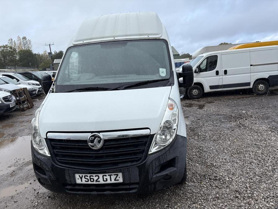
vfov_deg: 53.1
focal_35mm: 26
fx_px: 209
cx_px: 139
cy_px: 104
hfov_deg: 67.3
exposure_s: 1/1263
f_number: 1.6
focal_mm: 5.96
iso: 50
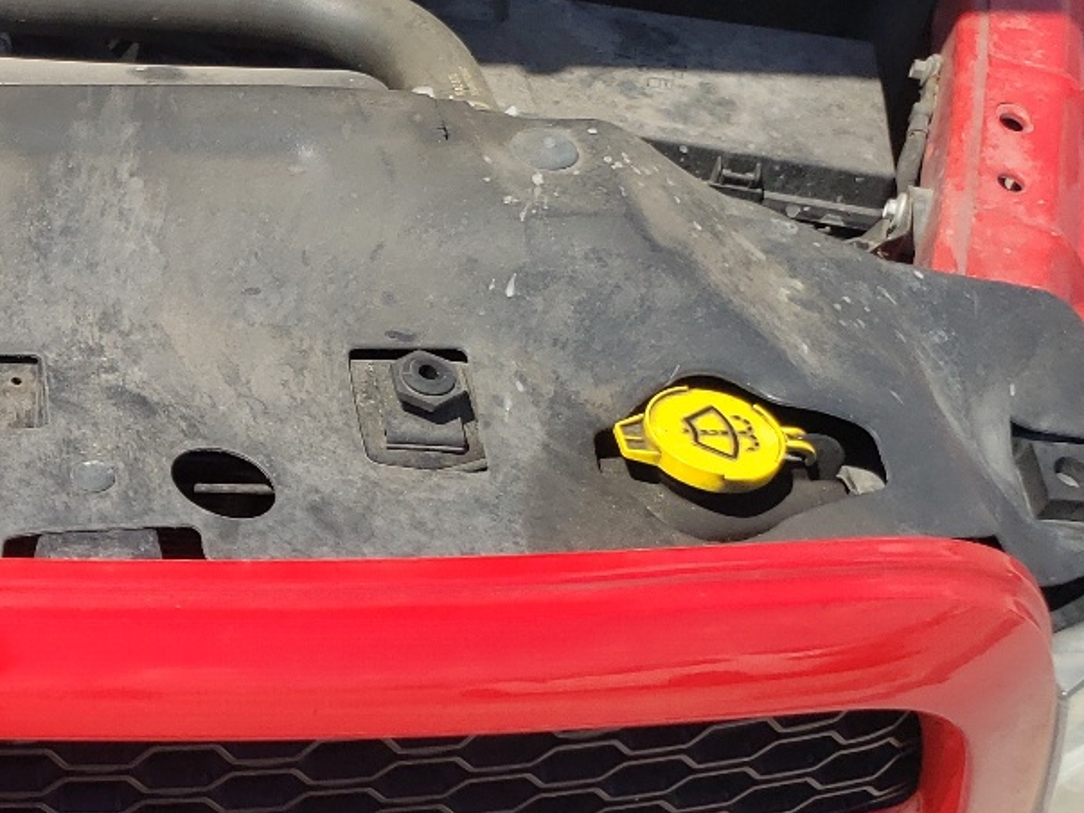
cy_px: 381
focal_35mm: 69
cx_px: -232
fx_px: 2160
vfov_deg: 21.3
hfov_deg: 25.2
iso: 50
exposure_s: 1/2000
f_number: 1.5
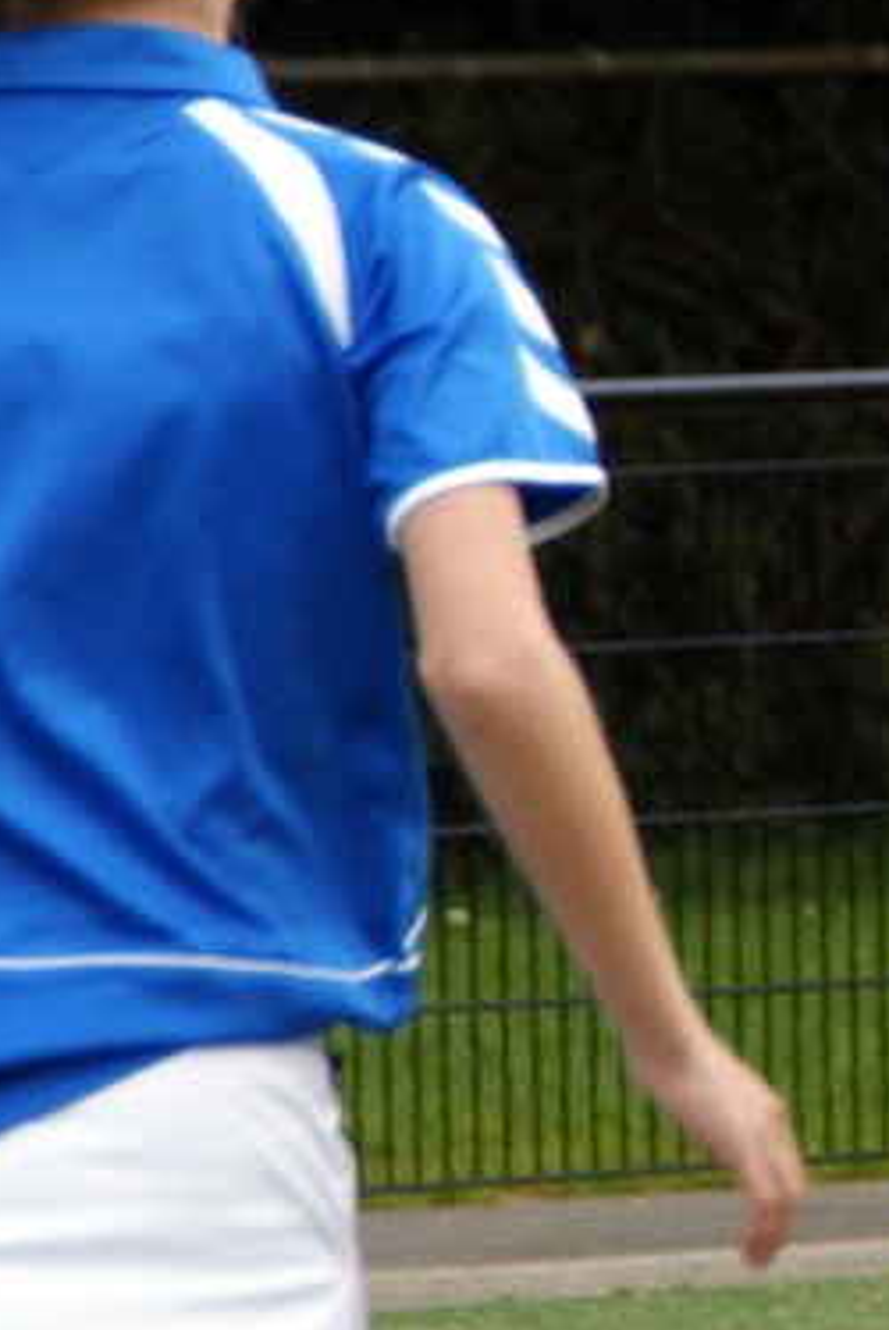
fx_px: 26656
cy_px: 544
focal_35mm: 721
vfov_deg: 2.9
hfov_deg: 1.9
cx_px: 1422
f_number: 6.3
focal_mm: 150
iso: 100
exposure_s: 1/320
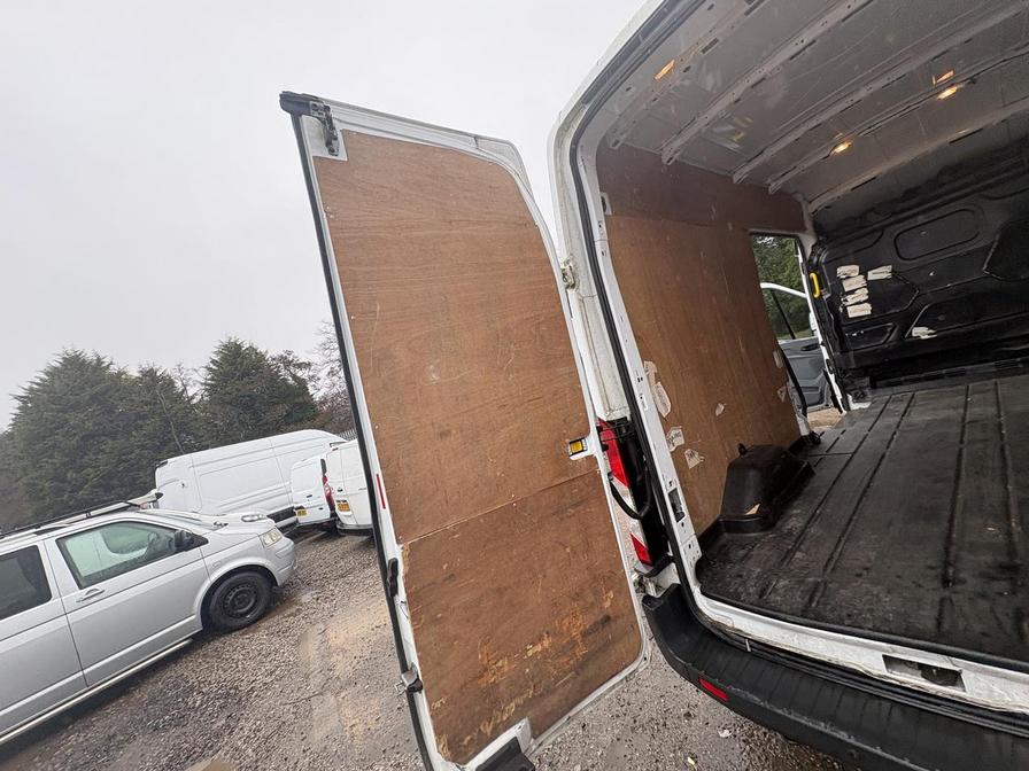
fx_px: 416
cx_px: 514
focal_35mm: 14
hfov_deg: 102.1
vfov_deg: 85.7
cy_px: 386
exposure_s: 1/99
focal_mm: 2.22
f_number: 2.2
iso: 40
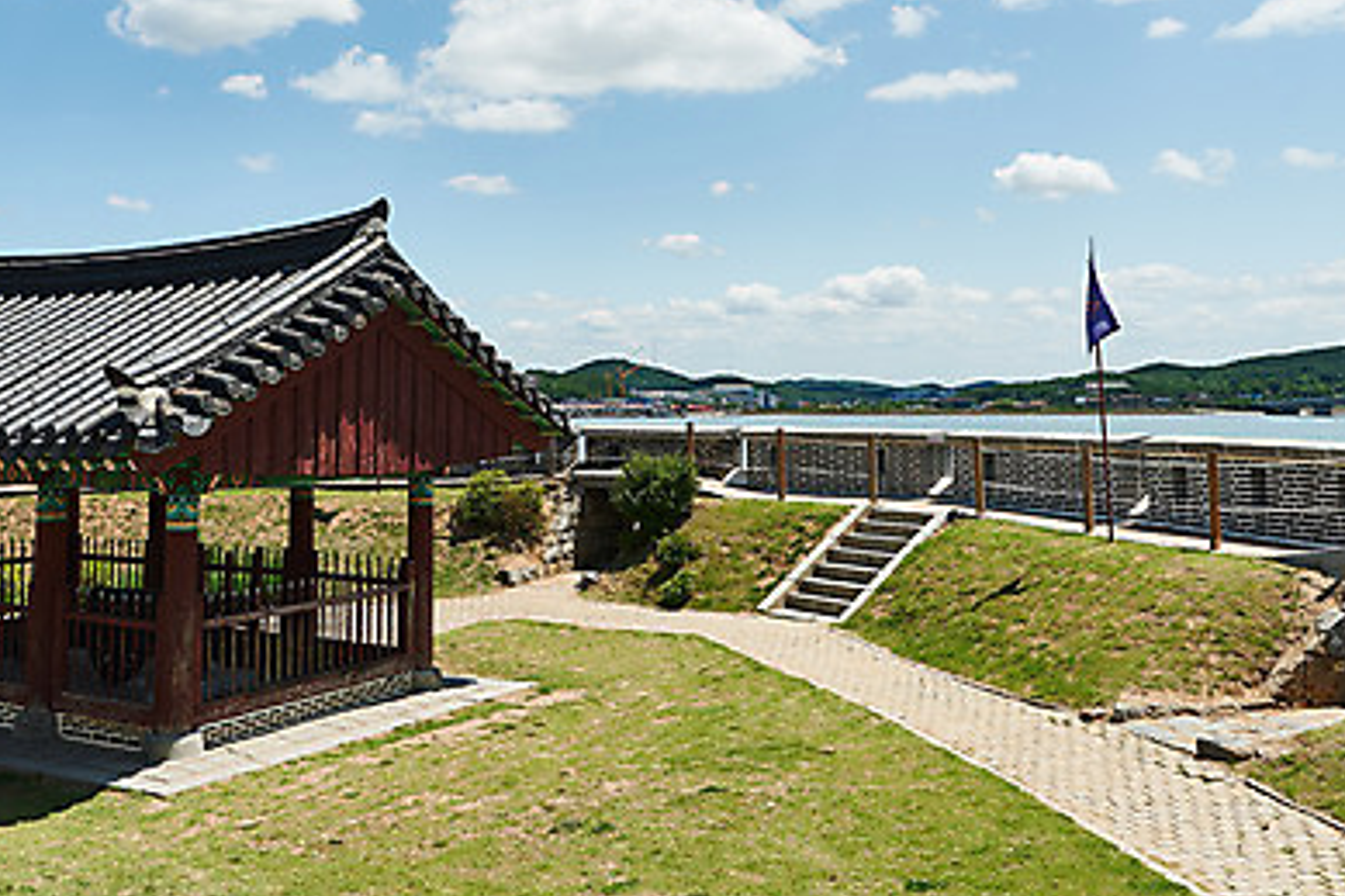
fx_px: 1382
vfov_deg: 35.4
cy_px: 259
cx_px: 545
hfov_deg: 51.6
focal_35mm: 37
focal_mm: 24
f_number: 8
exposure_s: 1/640
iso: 200
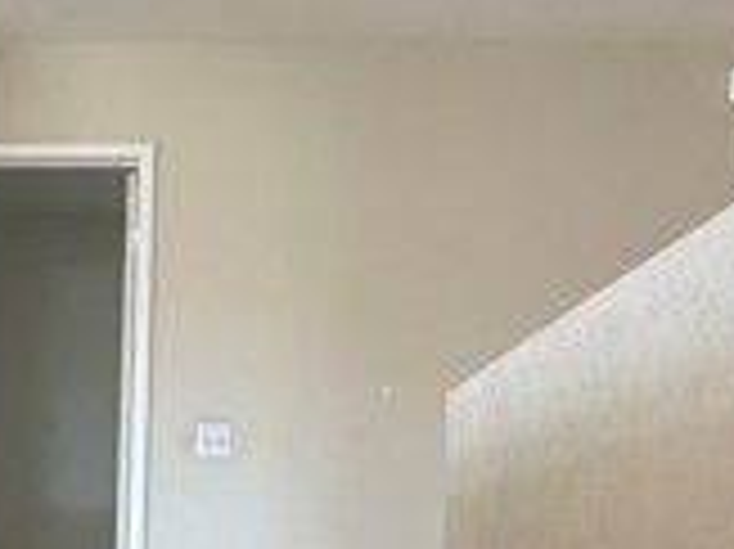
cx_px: 77
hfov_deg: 33.2
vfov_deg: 25.1
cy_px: 567
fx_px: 1165
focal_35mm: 55
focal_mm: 2.22
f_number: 2.2
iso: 320
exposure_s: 1/85
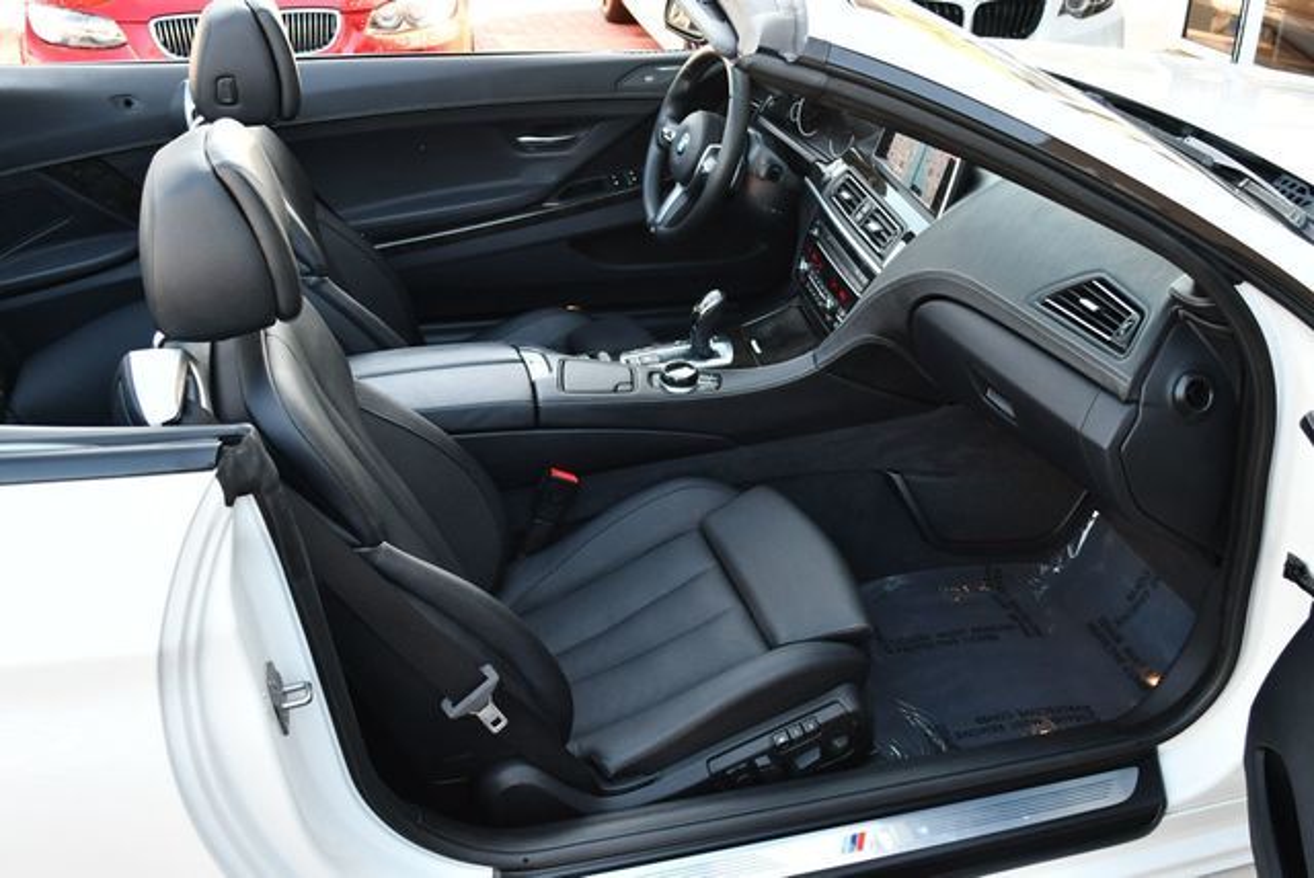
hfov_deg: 53.1
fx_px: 1315
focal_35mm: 36
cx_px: 657
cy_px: 439
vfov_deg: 36.9
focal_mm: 18
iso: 560
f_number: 3.5
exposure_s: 1/250
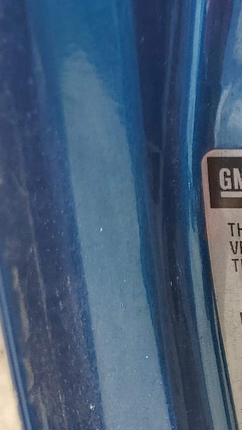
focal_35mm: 68
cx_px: 458
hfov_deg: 15.0
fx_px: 775
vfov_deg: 30.6
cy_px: 303
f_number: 1.5
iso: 50
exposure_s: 1/1000
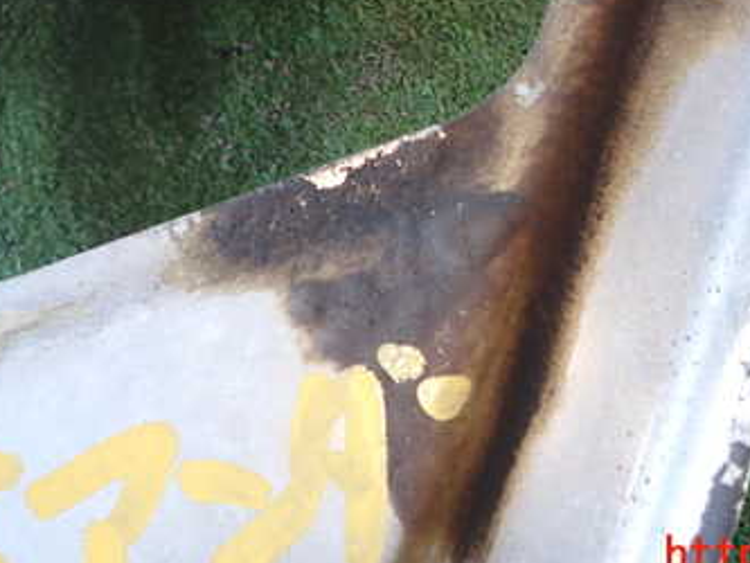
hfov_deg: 41.5
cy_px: 79
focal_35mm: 45
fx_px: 975
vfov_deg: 31.0
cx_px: 498
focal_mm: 4.5
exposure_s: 1/60
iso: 160
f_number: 2
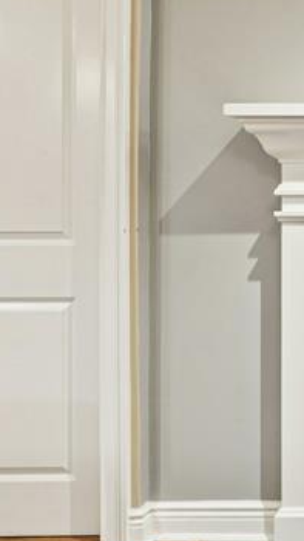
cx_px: 529
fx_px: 702
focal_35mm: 49
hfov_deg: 19.2
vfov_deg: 41.9
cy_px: 216
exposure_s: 1/8
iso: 400
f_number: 8
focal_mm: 16
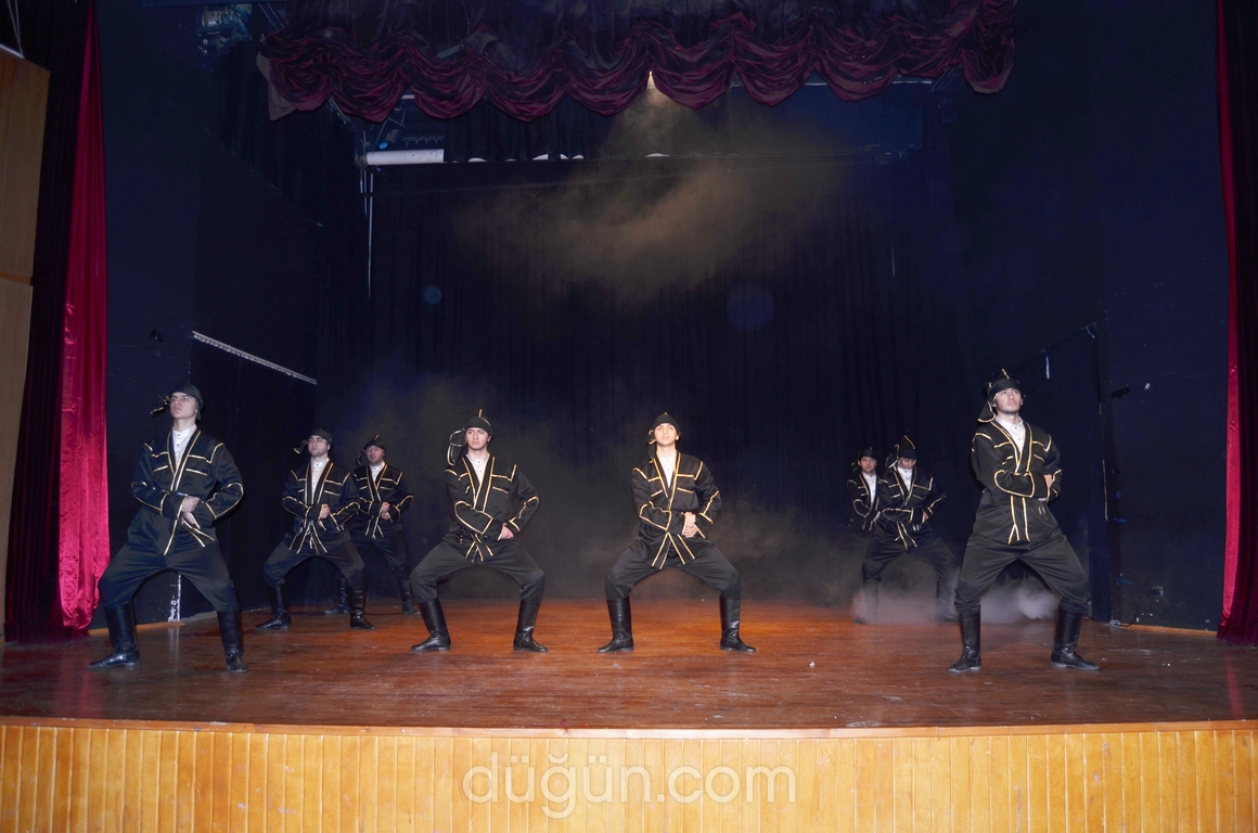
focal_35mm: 27
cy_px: 416
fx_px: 941
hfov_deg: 67.5
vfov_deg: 47.7
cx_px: 629
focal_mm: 18
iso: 100
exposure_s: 1/60
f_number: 3.5
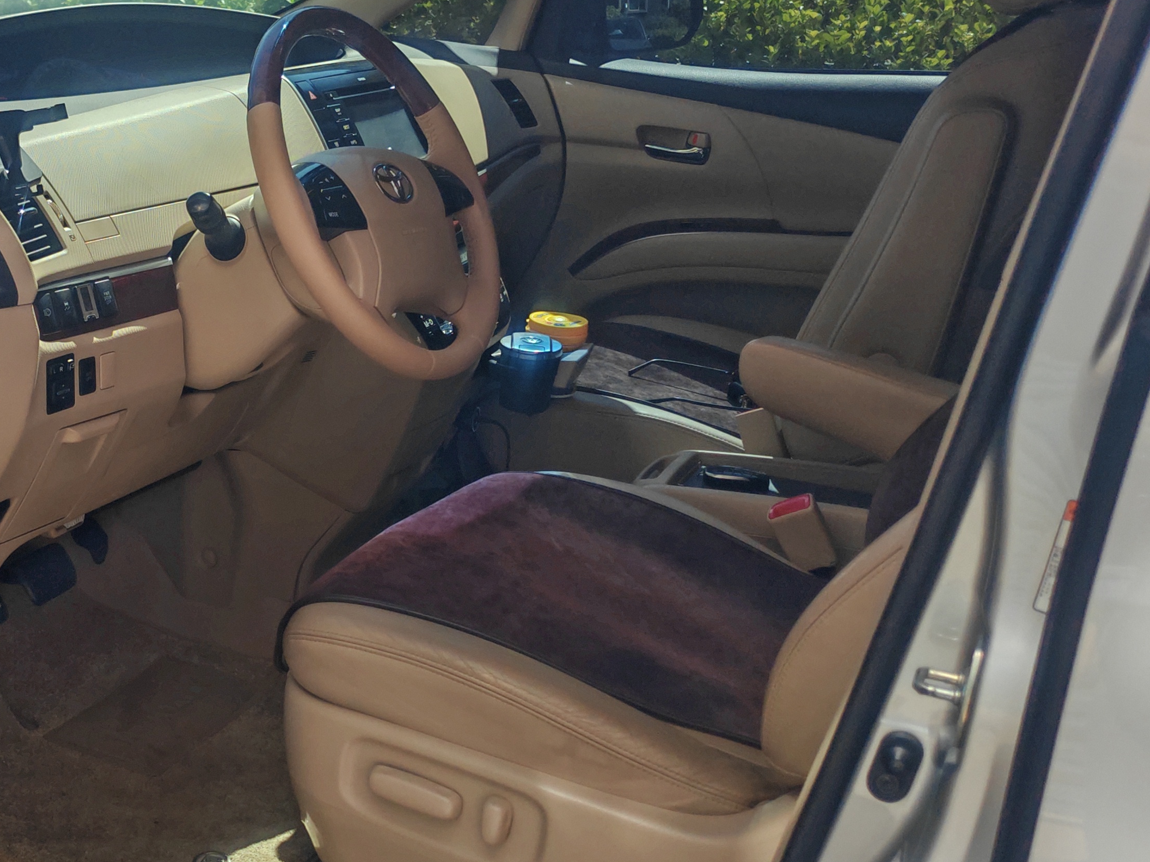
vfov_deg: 30.3
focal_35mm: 48
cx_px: 291
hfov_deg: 38.7
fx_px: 1595
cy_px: 465
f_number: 1.6
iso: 50
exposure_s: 1/1700
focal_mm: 5.4
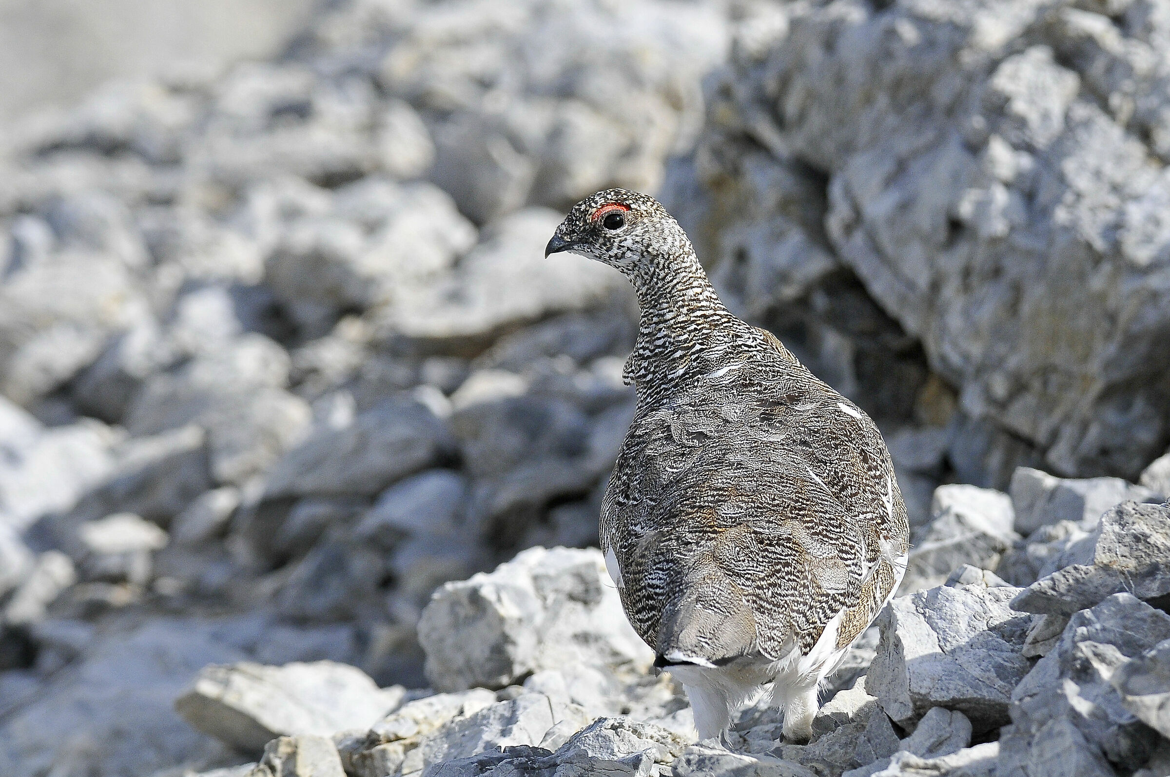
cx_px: 585
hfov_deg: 4.9
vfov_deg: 3.3
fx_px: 13633
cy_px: 388
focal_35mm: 420
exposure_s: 1/1600
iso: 500
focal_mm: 280
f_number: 7.1
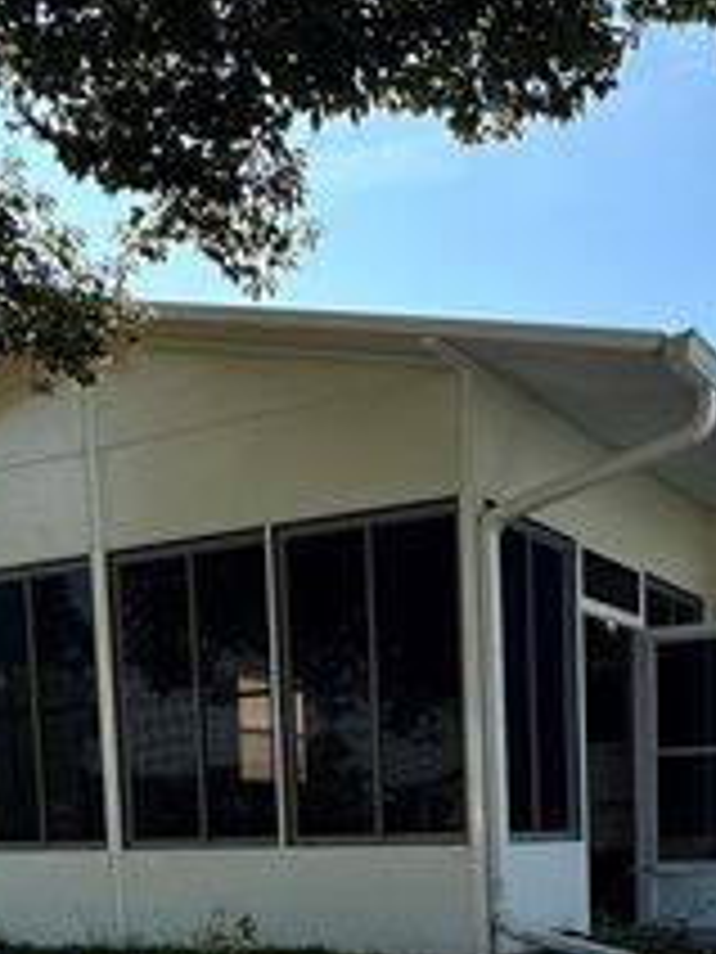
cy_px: 938
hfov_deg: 31.5
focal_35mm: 44
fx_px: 1213
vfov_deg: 38.5
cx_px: 630
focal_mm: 2.22
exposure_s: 1/556
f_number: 2.2
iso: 40
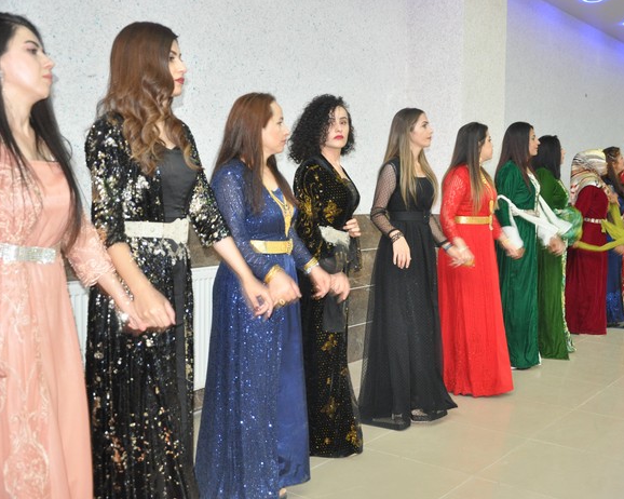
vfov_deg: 35.2
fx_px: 786
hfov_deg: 43.1
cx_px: 369
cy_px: 249
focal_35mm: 43
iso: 1250
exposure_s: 1/60
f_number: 4.5
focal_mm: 25
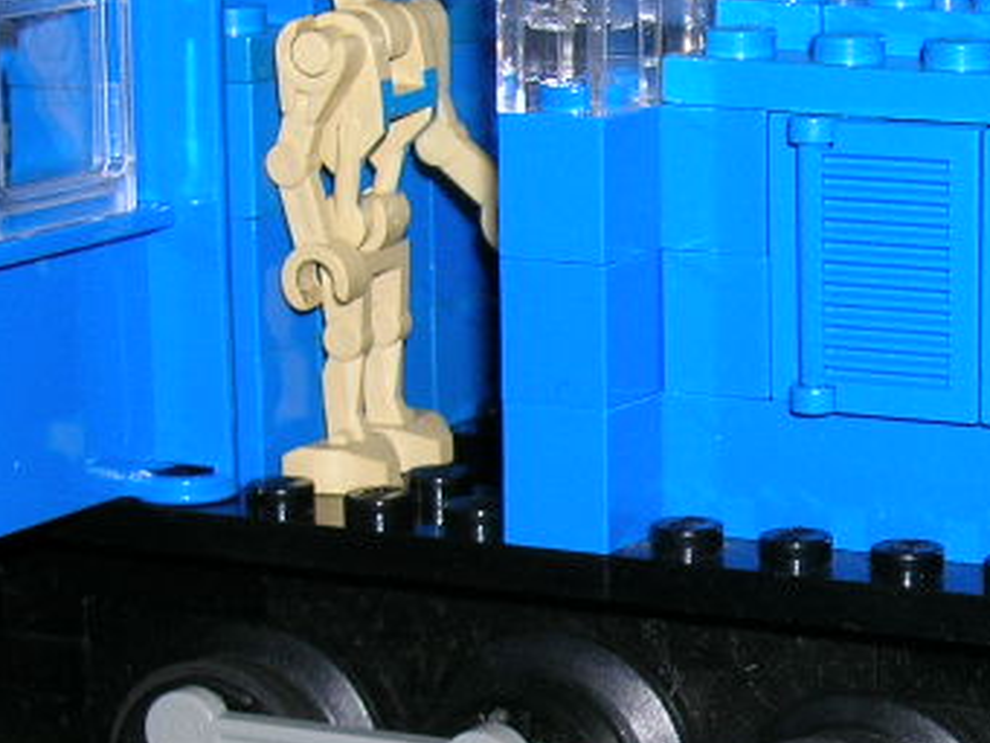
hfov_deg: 14.2
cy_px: 572
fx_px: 3948
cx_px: 871
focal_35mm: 138
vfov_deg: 10.7
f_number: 3.2
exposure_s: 1/60.1
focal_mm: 7.7
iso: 50
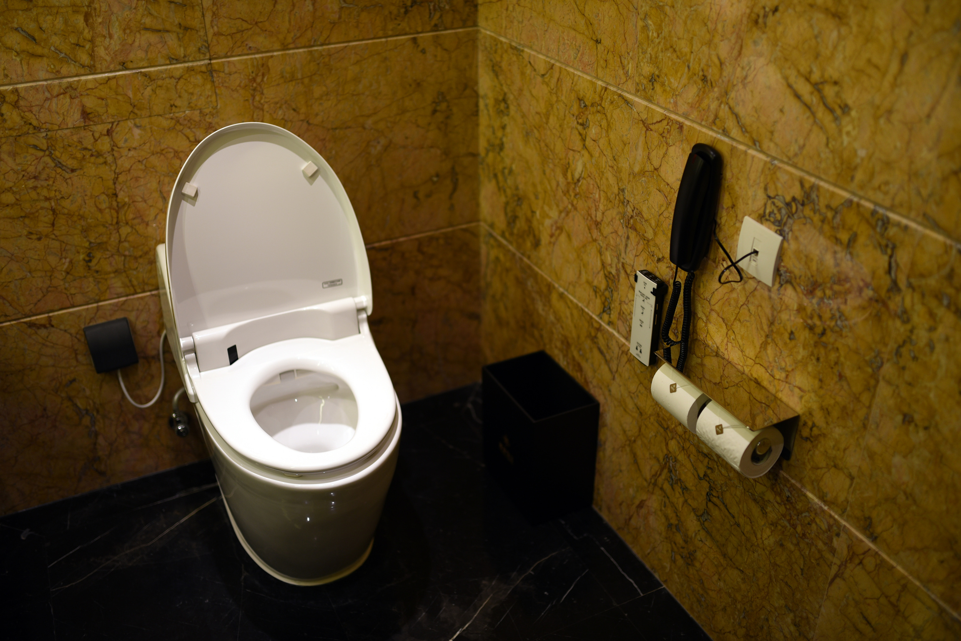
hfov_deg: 54.4
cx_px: 480
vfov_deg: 37.9
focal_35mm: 35
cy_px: 320
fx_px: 934
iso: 200
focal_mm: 35
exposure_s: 1/200
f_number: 1.4
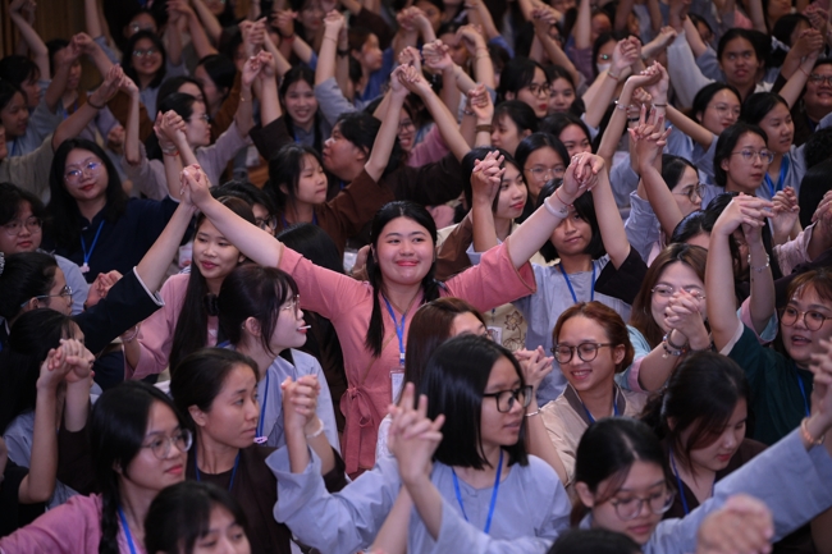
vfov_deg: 12.4
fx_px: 2541
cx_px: 416
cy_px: 277
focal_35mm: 110
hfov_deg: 18.6
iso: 2000
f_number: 4
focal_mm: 110
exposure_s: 1/200
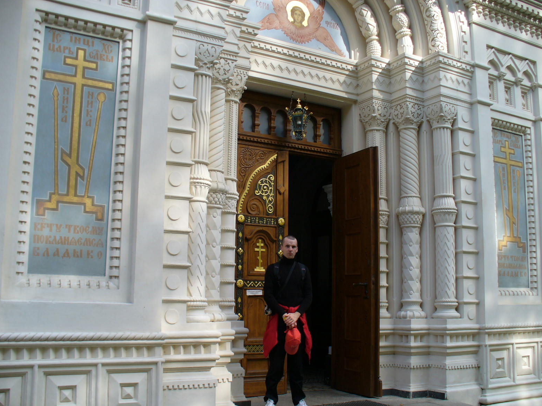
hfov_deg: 49.0
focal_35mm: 38
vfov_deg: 37.7
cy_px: 207
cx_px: 277
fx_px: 595
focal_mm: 6.1
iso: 64
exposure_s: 1/320
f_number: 2.8
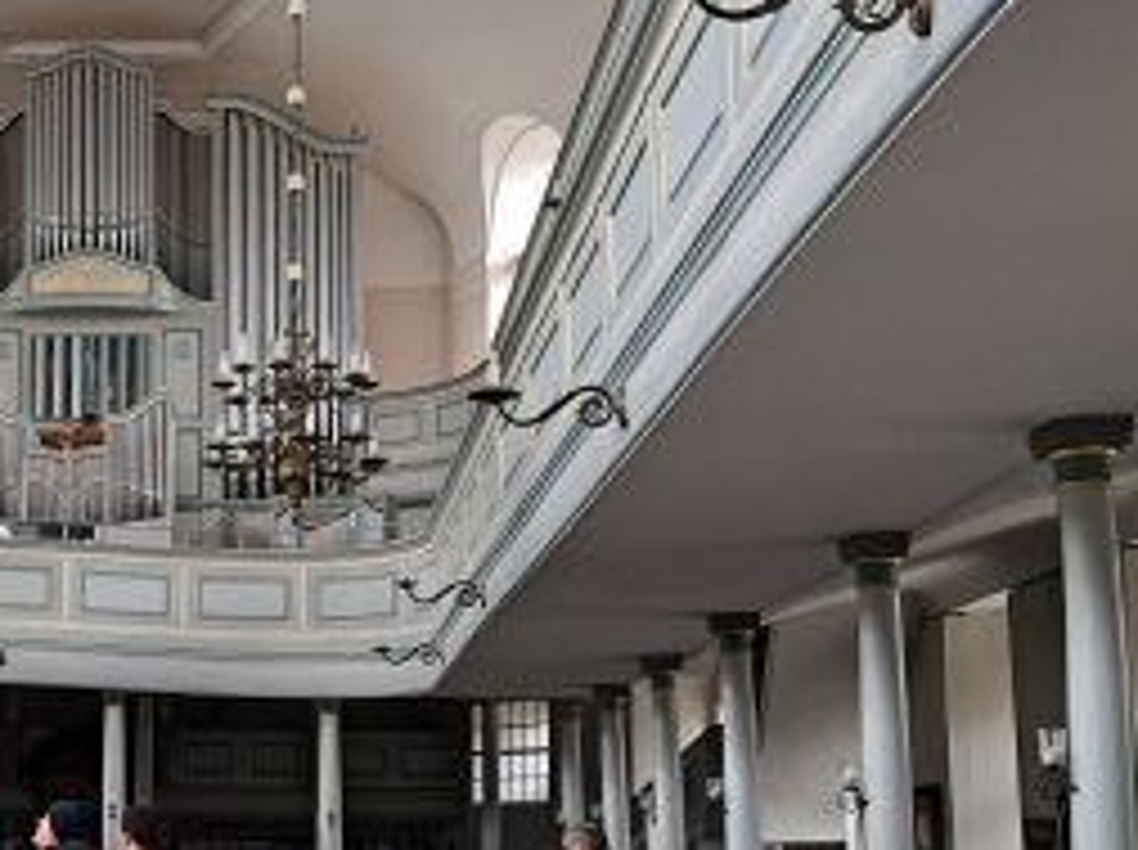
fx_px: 1871
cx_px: 148
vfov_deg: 25.5
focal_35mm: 57
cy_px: 571
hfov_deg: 32.4
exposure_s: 1/50
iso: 320
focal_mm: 5.23
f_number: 1.8
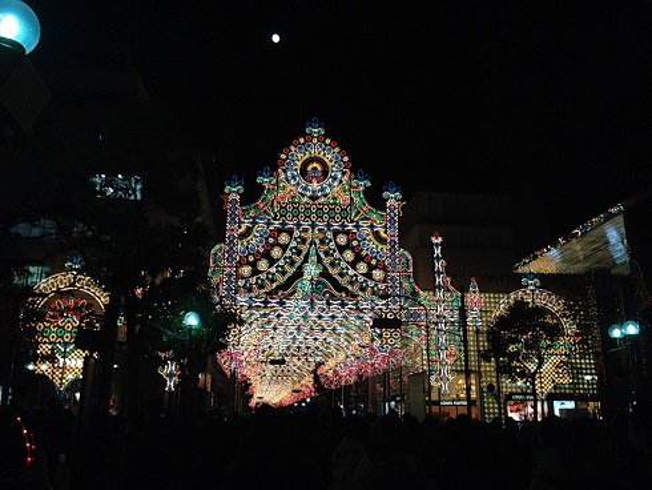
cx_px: 326
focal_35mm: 33
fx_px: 622
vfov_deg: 43.0
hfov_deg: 55.3
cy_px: 245
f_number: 2.4
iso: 200
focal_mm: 4.12
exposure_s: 1/144
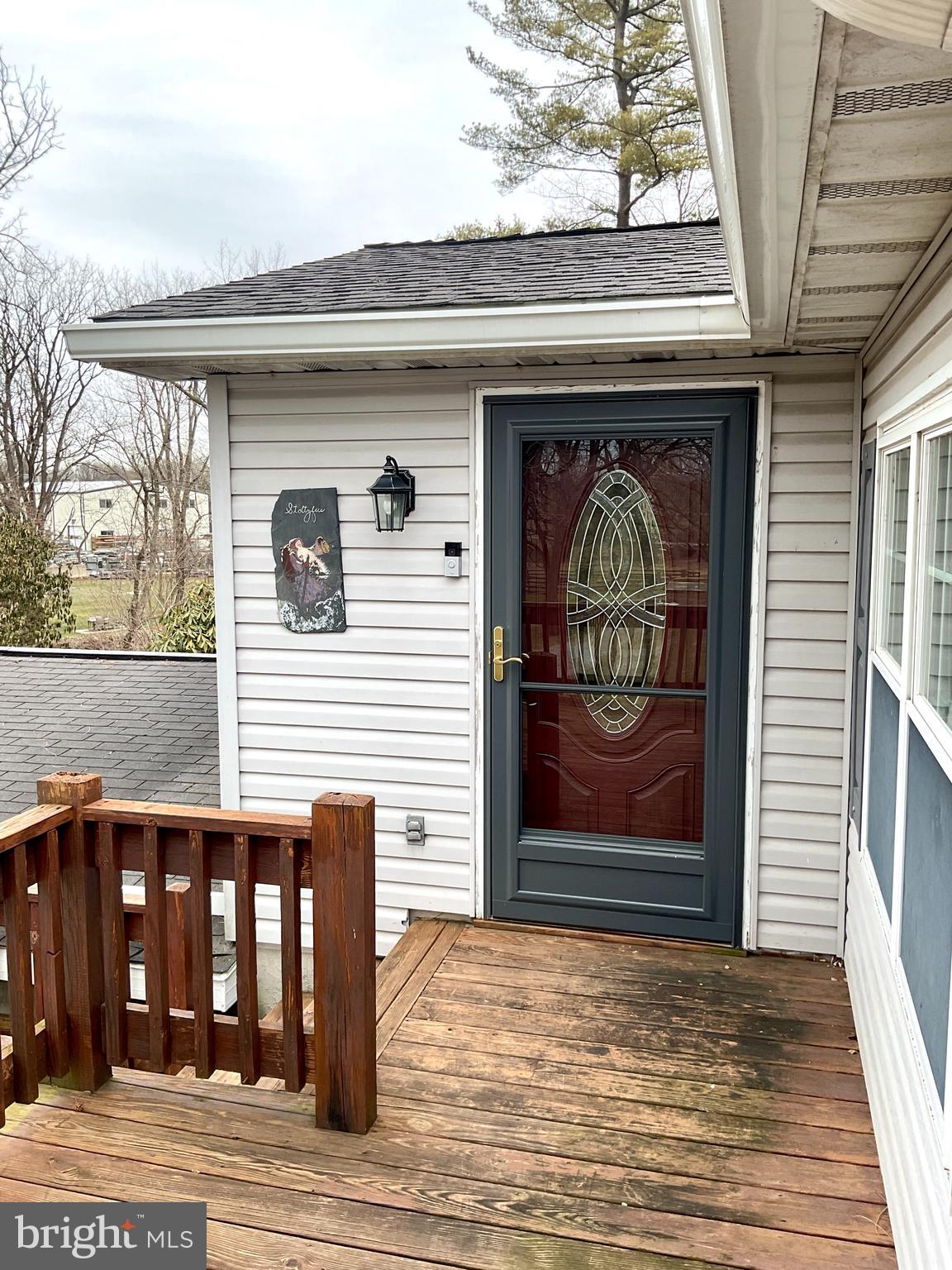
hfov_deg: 48.2
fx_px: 1063
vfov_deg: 61.7
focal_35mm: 29
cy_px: 635
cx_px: 476
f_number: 1.8
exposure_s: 1/191
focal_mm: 3
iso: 16
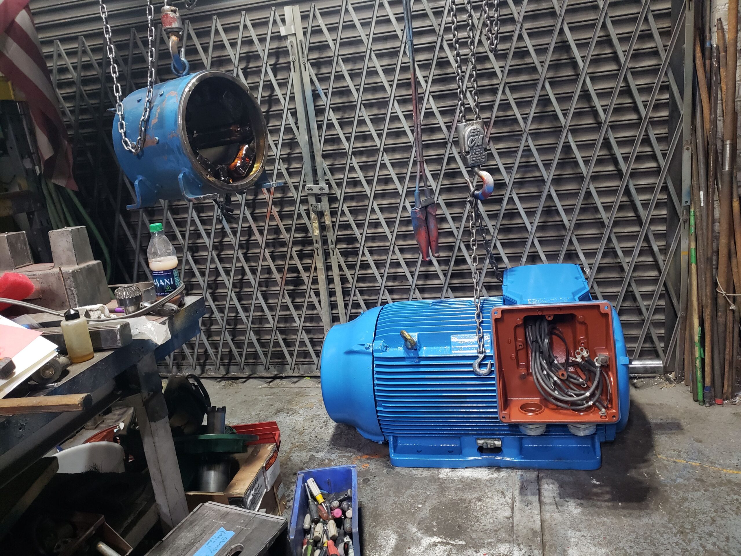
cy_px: 278
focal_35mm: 26
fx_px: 557
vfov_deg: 53.1
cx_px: 370
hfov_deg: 67.3
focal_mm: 4.3
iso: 250
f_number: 1.5
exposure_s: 1/17
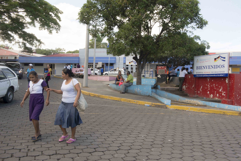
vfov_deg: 35.1
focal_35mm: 38
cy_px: 80
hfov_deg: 50.7
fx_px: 254
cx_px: 120
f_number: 14
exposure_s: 1/100
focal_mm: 38
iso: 500
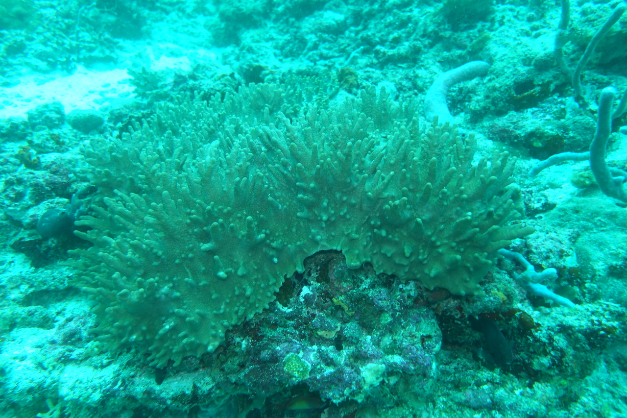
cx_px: 314
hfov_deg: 73.8
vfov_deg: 53.1
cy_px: 209
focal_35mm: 24
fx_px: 418
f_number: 1.8
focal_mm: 8.8
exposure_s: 1/30
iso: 125
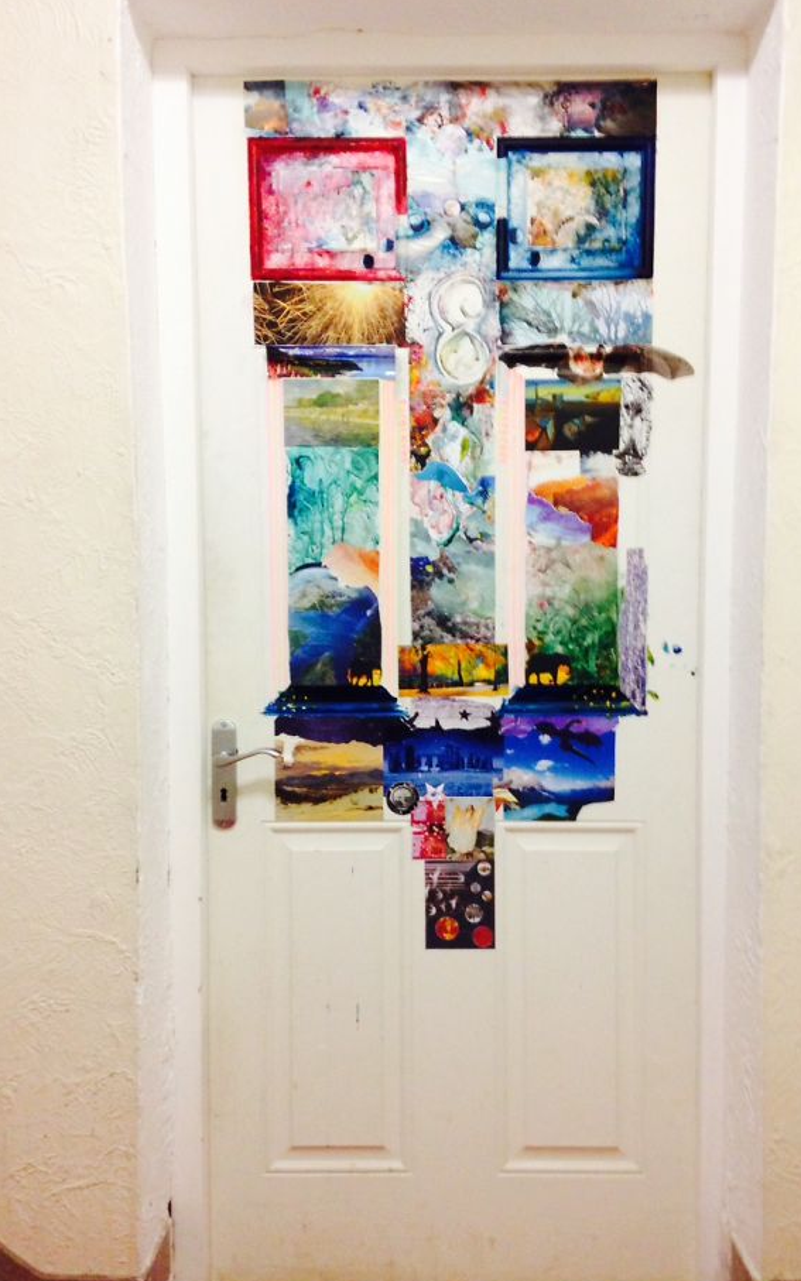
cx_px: 444
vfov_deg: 54.0
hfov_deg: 35.3
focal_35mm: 36
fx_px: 1257
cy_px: 650
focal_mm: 4.12
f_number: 2.4
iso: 250
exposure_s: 1/20
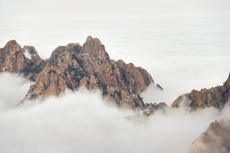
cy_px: 76
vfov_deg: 6.9
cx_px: 115
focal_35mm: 200
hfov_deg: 10.3
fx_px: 1278
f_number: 8
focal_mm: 200
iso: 400
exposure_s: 1/200
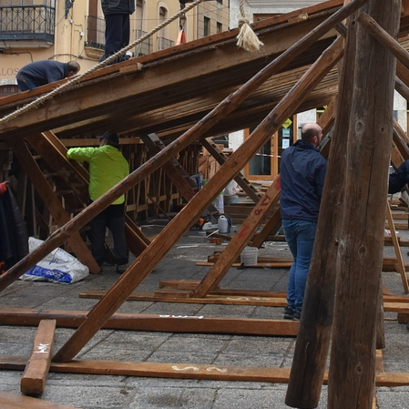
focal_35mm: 75
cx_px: 315
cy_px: 54
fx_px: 1003
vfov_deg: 22.6
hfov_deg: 22.8
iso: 400
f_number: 5
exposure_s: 1/100
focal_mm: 22
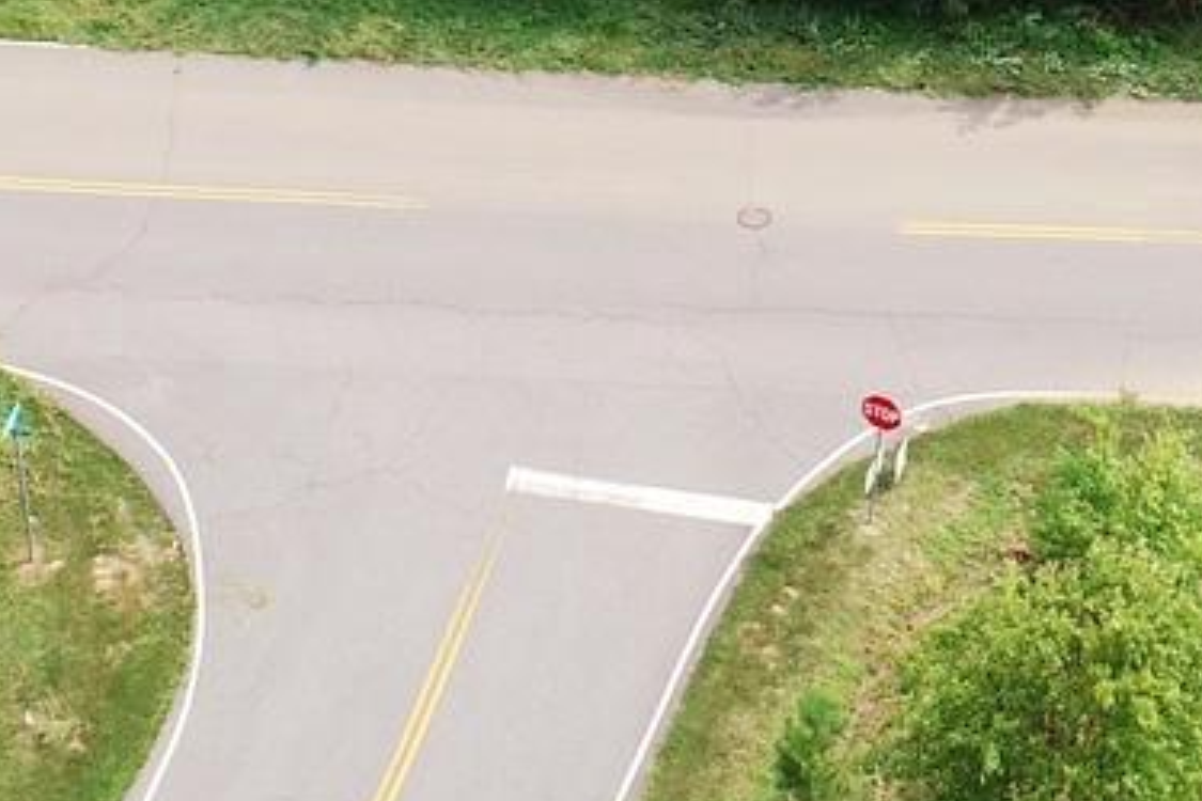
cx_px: 481
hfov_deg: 15.6
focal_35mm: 131
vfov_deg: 9.7
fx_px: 4374
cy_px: -841
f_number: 5
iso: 100
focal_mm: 8.8
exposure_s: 1/320
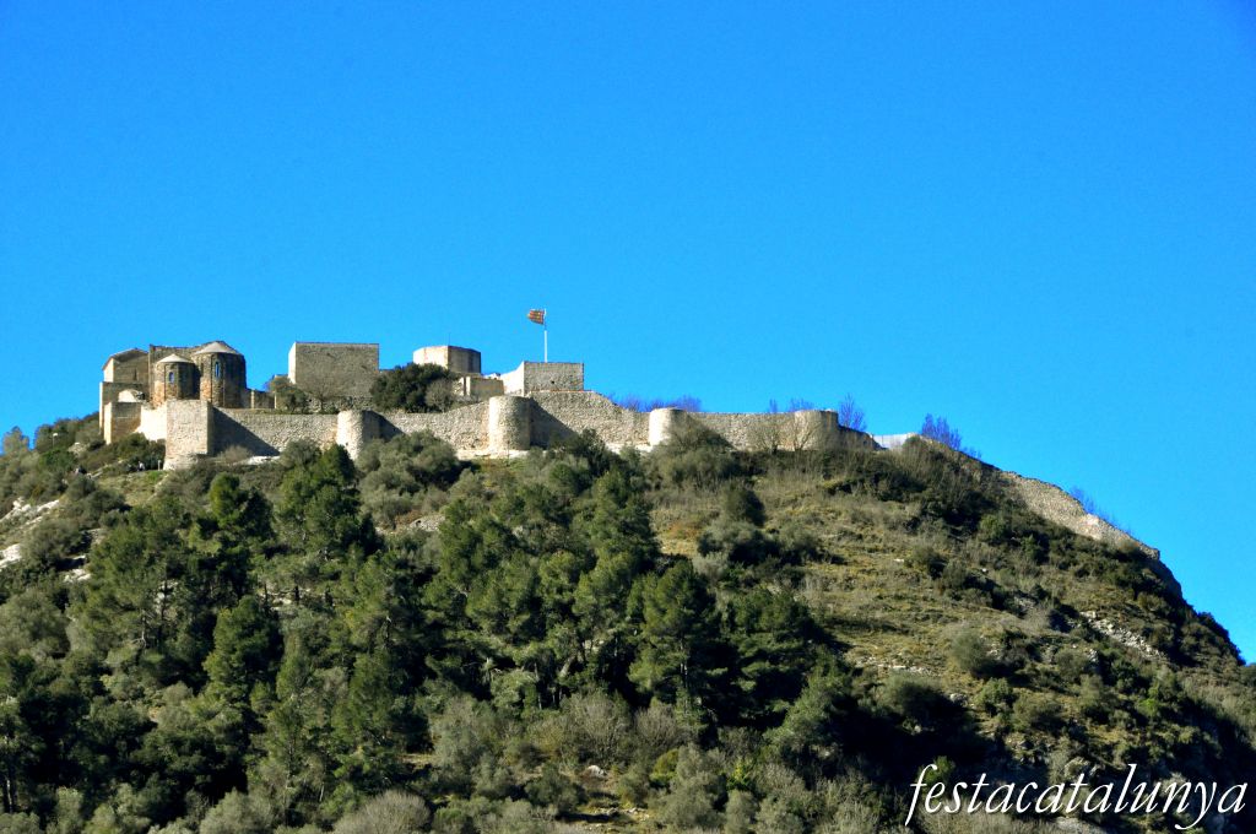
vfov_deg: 7.0
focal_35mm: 195
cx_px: 628
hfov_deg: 10.6
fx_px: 6795
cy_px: 417
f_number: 14
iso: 2000
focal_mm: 130
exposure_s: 1/800
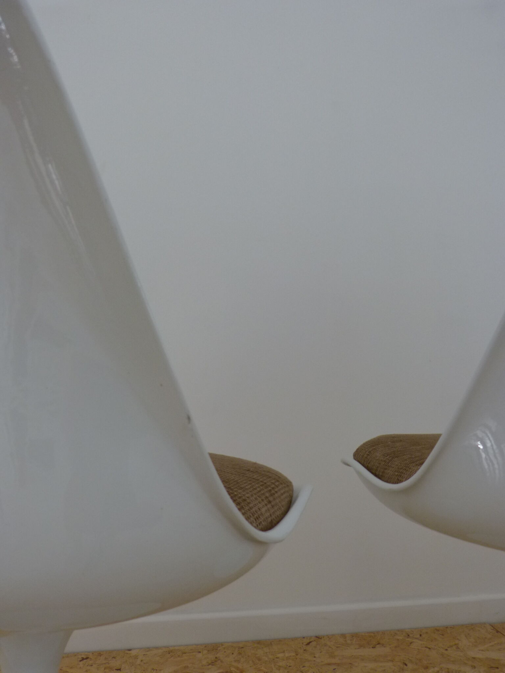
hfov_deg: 54.9
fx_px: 486
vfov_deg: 69.4
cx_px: 252
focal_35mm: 25
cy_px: 336
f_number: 2.8
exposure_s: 1/50
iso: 160
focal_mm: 4.5
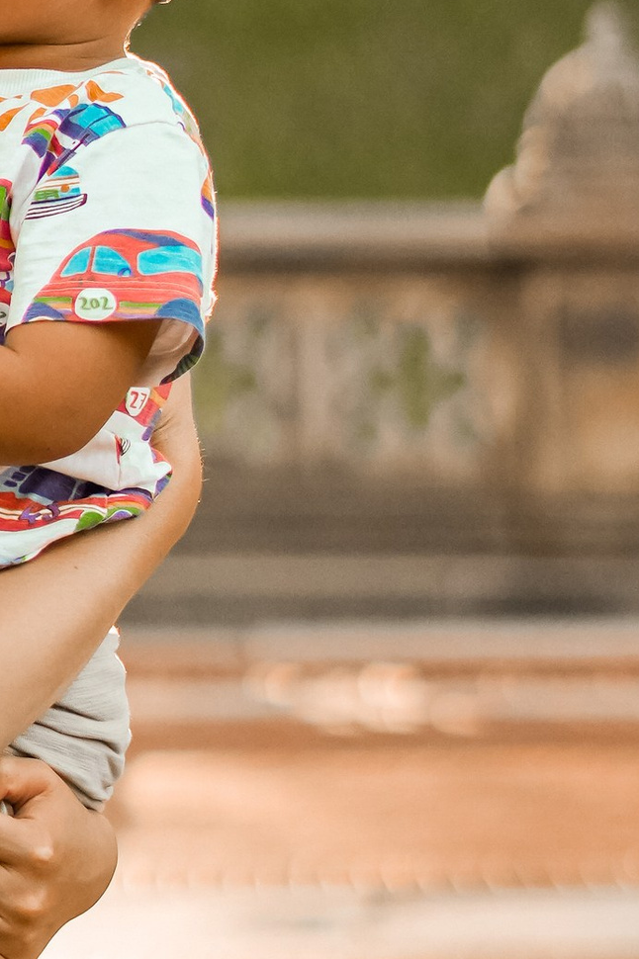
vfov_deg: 10.3
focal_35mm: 198
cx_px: -278
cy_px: 105
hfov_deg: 6.8
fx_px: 5275
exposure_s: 1/6400
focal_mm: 50
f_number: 1.8
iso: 1000
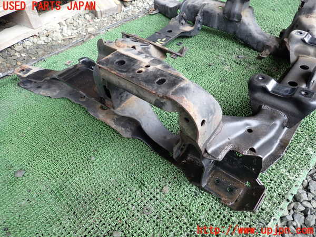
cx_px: 158
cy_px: 118
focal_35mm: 25
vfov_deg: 54.9
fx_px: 228
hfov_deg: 69.4
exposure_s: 1/125
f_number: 2
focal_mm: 4.5
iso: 200
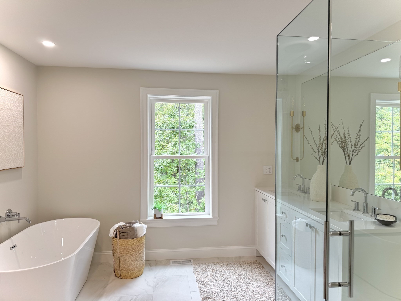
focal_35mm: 24
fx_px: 278
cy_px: 150
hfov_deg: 71.6
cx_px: 200
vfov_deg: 56.8
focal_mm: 6.76
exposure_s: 1/120
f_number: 1.78
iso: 64
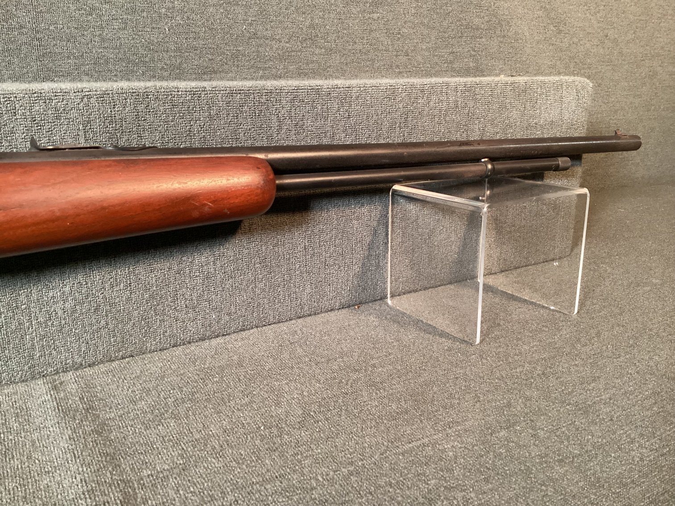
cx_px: 338
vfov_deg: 45.4
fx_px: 605
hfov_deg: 58.3
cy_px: 253
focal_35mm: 31
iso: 400
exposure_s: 1/40
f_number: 2.4
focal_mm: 3.3
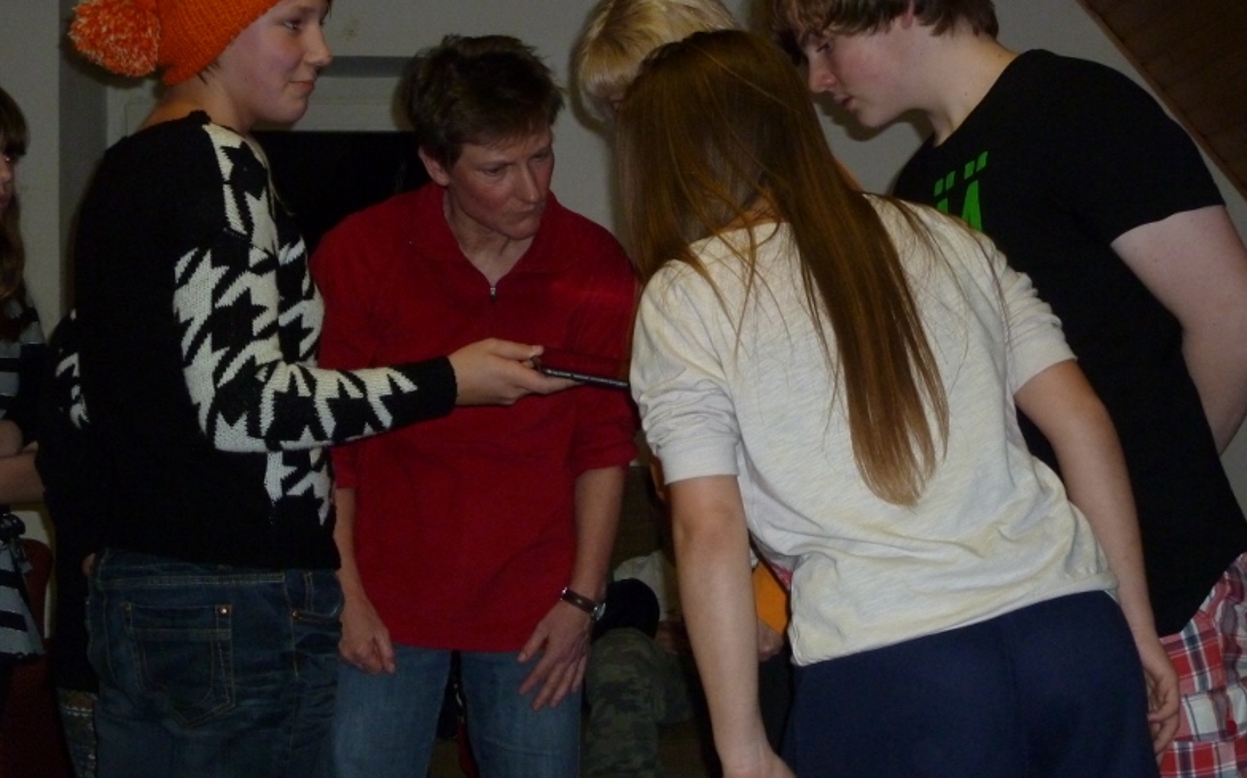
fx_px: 1767
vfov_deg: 24.8
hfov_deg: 38.9
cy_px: 452
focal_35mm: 52
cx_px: 623
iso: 400
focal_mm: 8.6
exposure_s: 1/30
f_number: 4.3
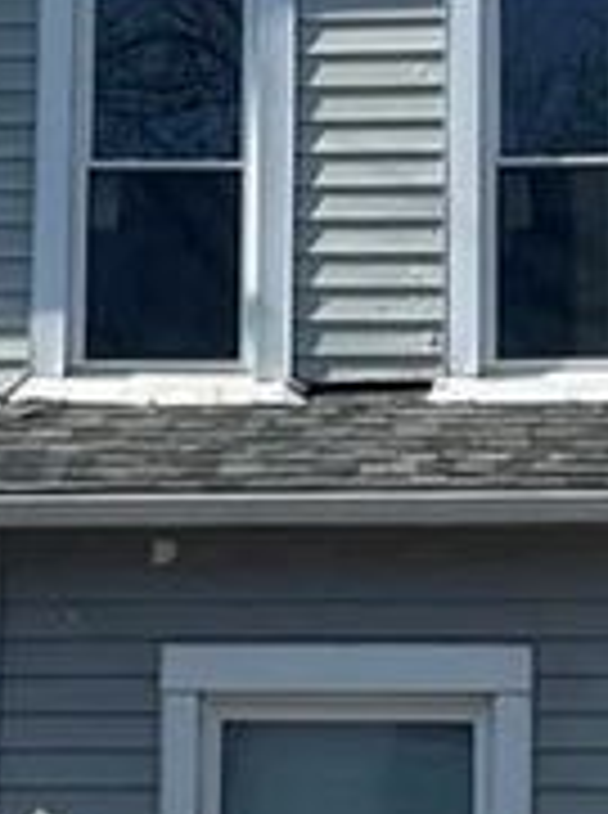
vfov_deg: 20.5
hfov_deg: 15.3
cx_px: 333
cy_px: 367
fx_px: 2256
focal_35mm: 96
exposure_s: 1/2959
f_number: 1.6
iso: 32
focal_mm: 4.2
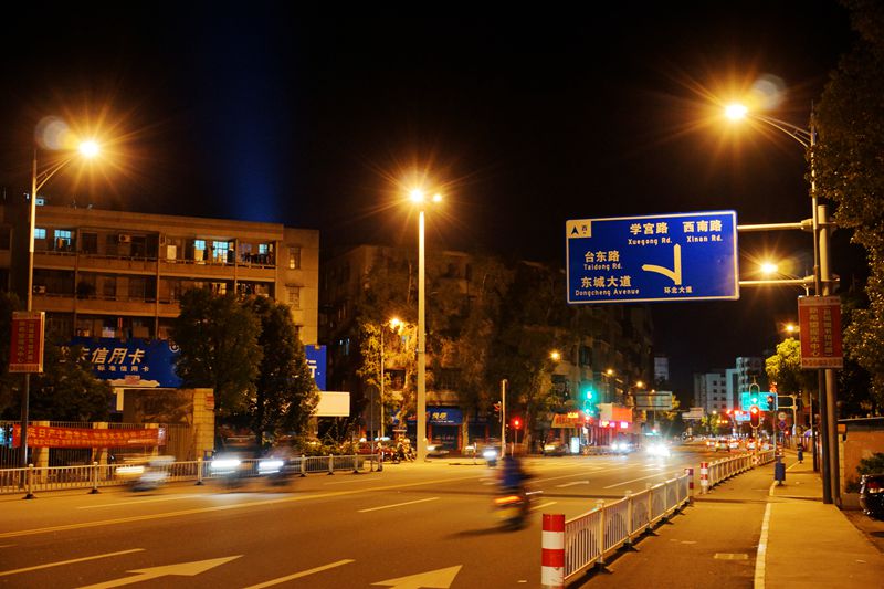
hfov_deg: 42.8
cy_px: 294
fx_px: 1129
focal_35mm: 46
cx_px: 442
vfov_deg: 29.2
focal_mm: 31
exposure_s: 1/6
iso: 800
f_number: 5.6
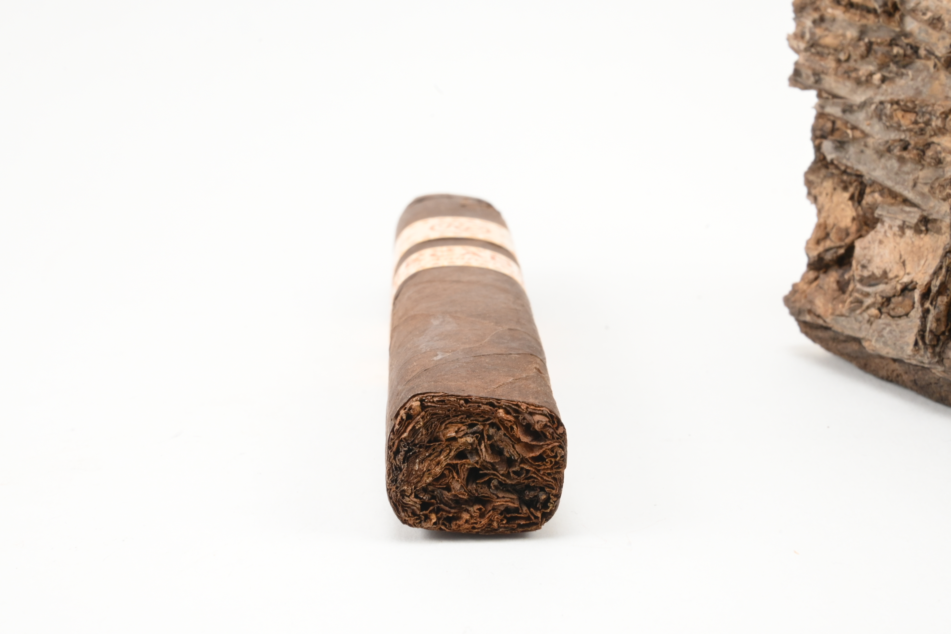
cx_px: 476
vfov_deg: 22.1
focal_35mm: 62
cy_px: 317
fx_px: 1624
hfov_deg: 32.6
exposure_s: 1/15
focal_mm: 41
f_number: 22
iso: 640
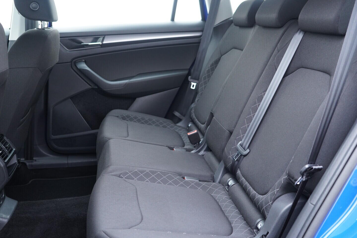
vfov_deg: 36.9
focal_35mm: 36
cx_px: 178
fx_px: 357
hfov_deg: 53.1
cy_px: 119
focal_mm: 24
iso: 800
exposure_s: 1/40
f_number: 2.8
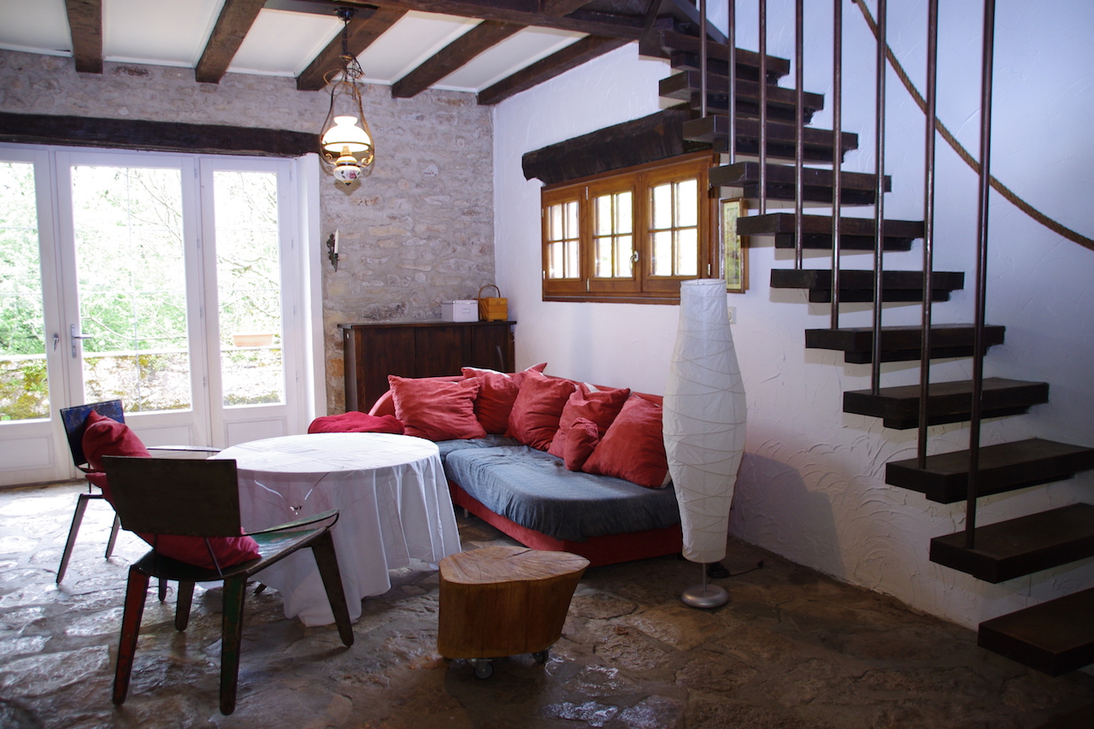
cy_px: 364
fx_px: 820
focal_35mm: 27
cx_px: 547
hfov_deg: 67.4
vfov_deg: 47.9
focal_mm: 18
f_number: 4
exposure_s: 1/15
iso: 400
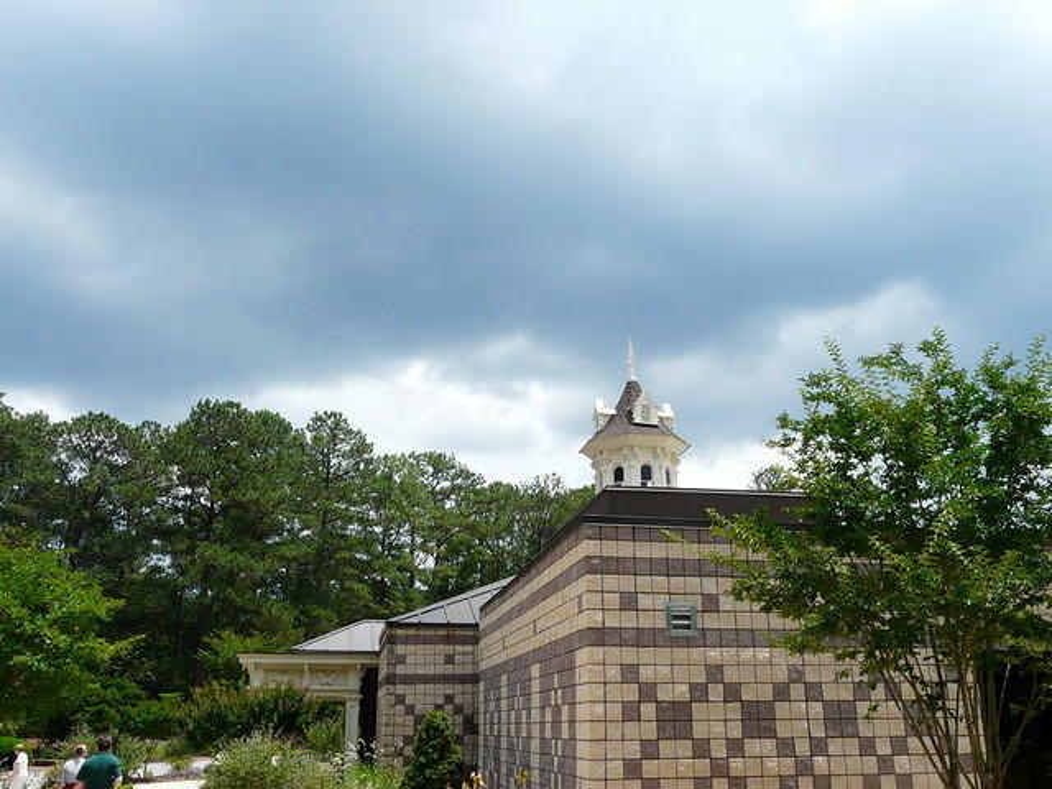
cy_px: 394
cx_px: 526
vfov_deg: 45.4
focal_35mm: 31
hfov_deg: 58.4
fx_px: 942
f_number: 5.6
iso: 100
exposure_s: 1/320
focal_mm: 4.6
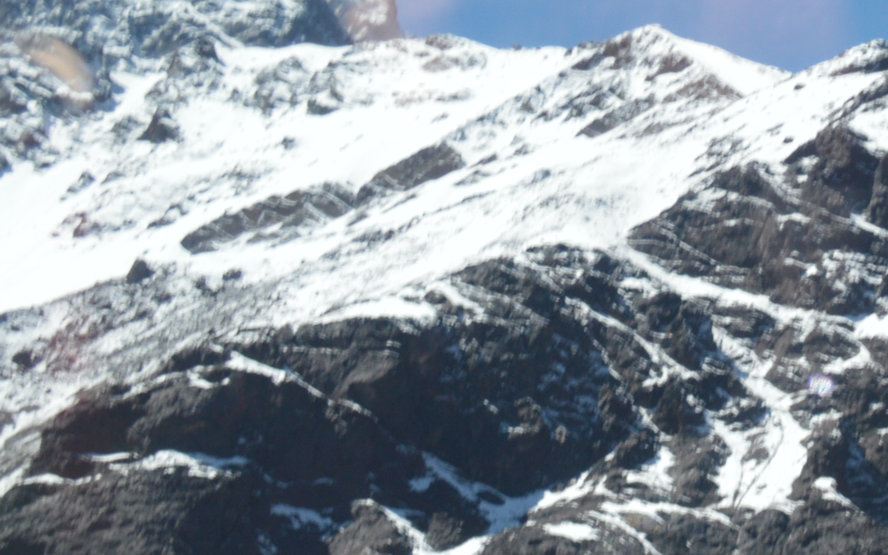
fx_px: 3509
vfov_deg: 8.8
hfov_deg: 13.6
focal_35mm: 145
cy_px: 887
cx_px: 1314
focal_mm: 26
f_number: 5.6
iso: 180
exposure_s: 1/125
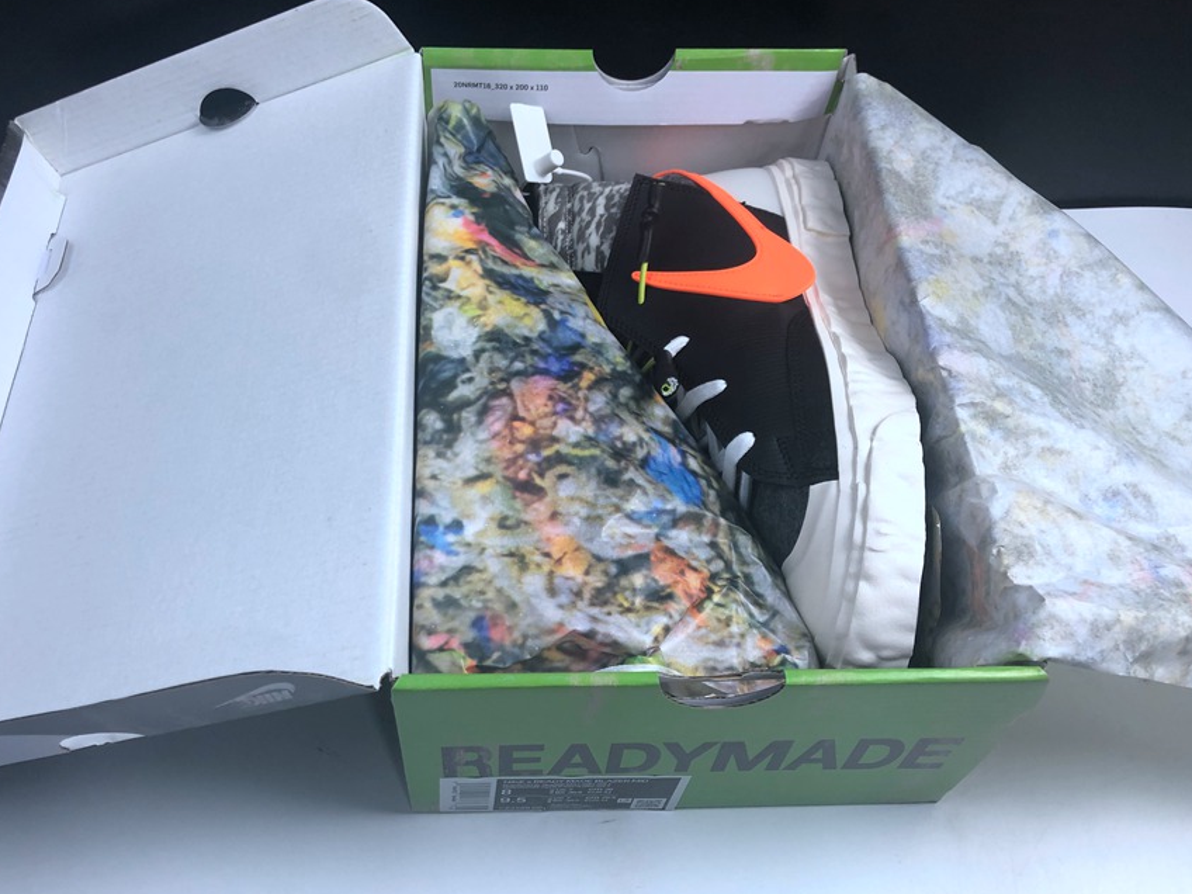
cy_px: 439
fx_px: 1136
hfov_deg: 55.2
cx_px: 513
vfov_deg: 42.9
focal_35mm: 33
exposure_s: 1/50
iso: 20
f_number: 1.8
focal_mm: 4
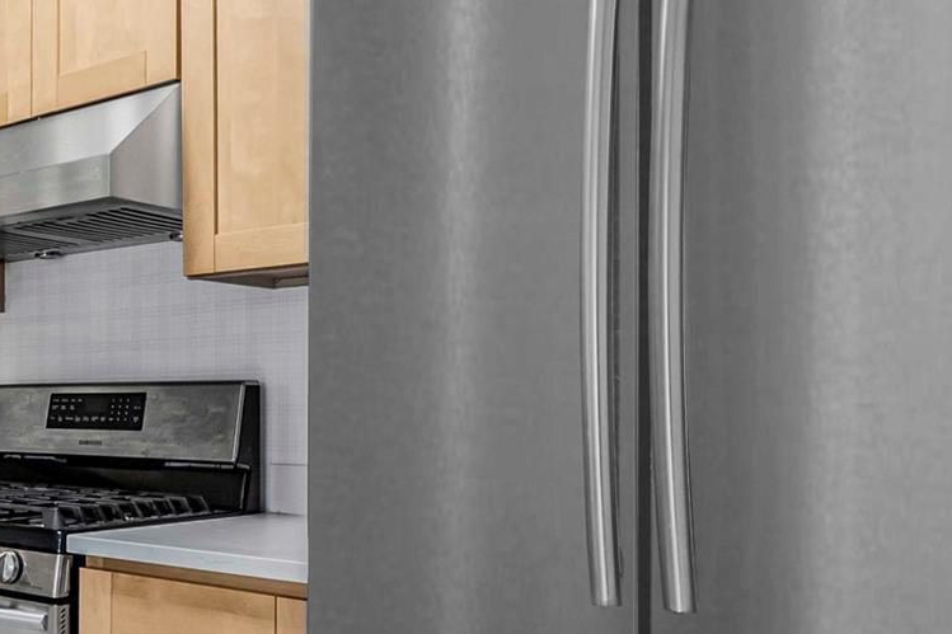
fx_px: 1084
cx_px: -94
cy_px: 419
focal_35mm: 41
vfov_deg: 32.4
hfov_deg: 39.0
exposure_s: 1/40
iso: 800
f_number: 8
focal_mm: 15
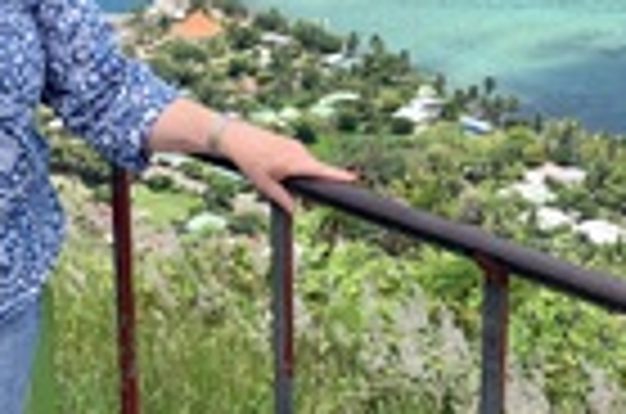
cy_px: 45
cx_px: 122
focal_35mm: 84
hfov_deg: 23.9
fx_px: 1457
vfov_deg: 16.0
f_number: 1.8
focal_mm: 3.99
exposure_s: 1/1567
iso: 32
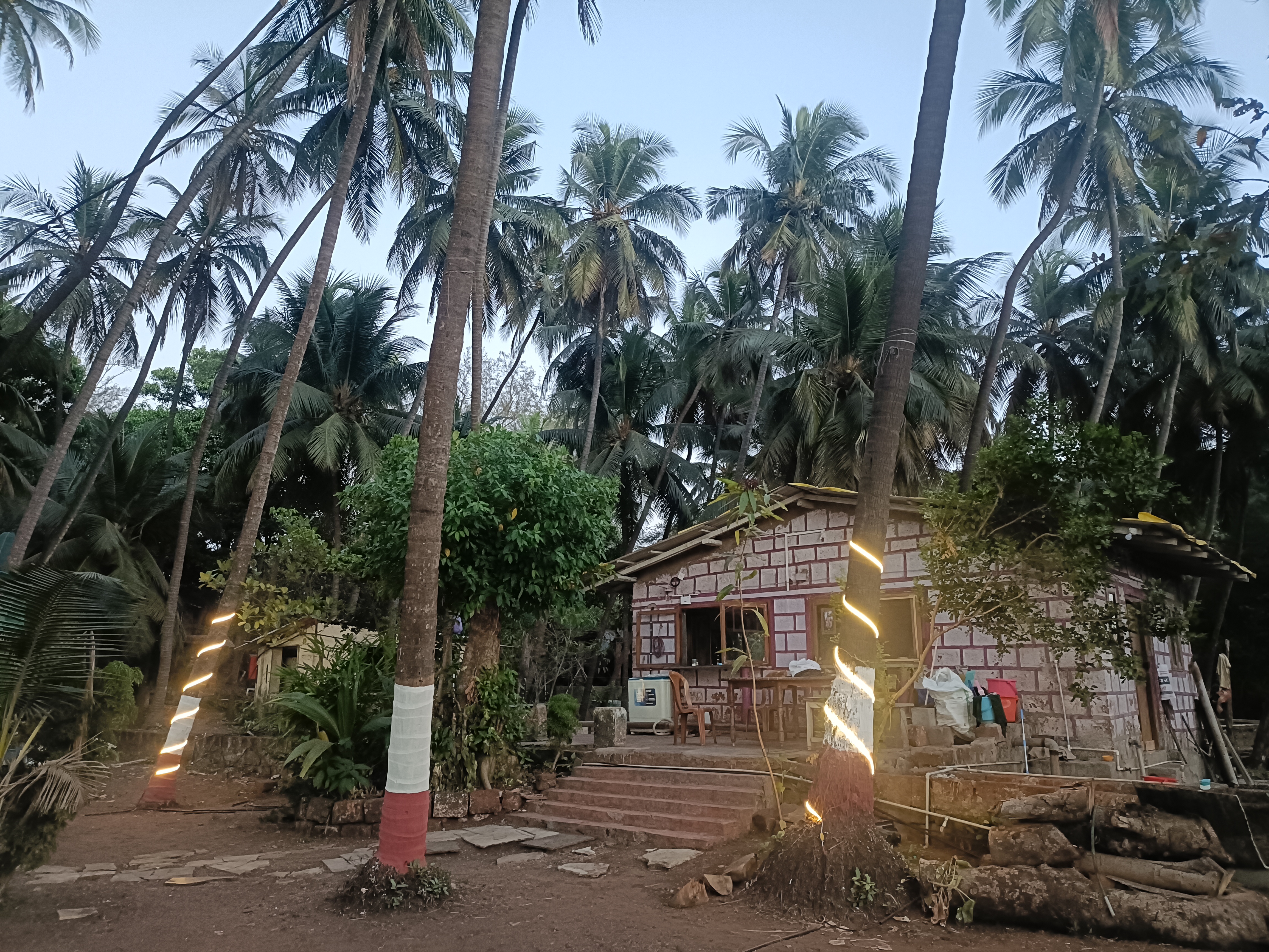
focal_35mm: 25
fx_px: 916
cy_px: 476
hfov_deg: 69.4
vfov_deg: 54.9
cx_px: 634
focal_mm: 4.7
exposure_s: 1/50
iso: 1792
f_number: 1.7
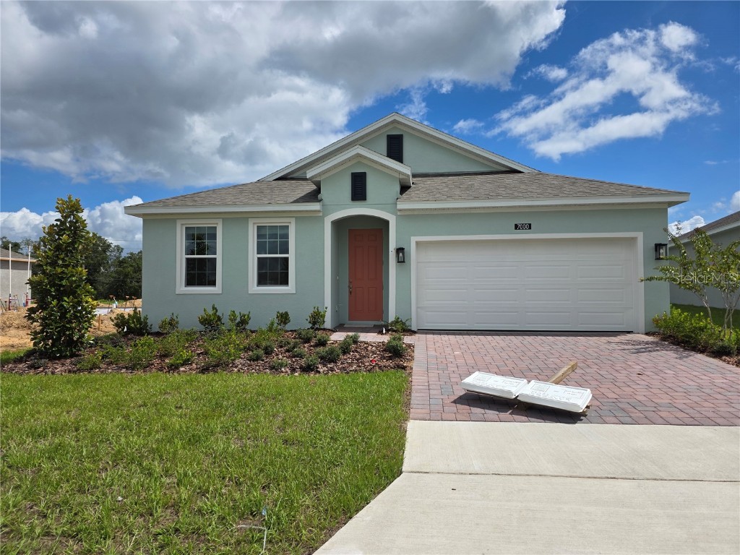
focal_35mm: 23
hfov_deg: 73.9
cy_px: 278
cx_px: 370
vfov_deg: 58.9
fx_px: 492
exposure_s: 1/7944
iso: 50
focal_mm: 6.3
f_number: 1.7
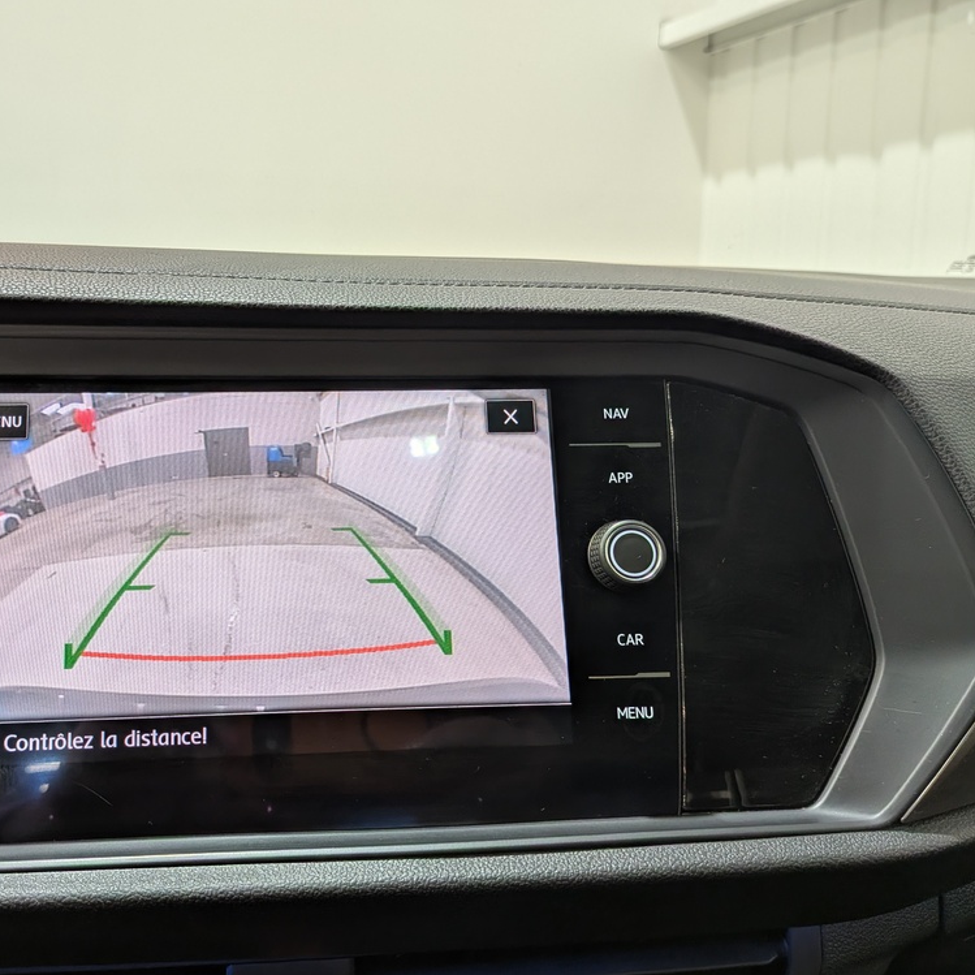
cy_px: 497
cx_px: 342
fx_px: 924
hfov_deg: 54.7
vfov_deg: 55.6
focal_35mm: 29
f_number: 1.7
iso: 32
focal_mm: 4.53
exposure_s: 1/111
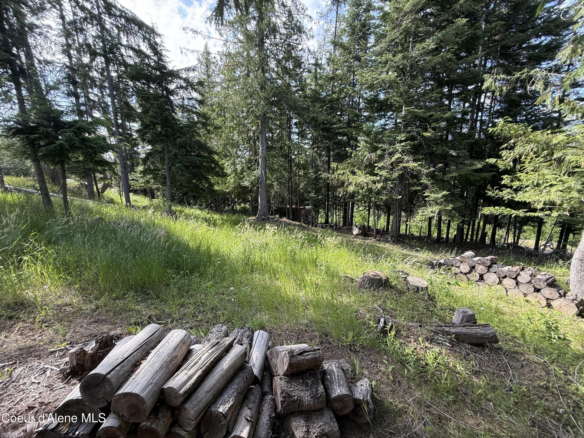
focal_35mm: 14
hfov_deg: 102.1
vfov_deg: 85.7
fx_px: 236
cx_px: 292
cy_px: 219
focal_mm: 2.22
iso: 50
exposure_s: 1/172
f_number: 2.2
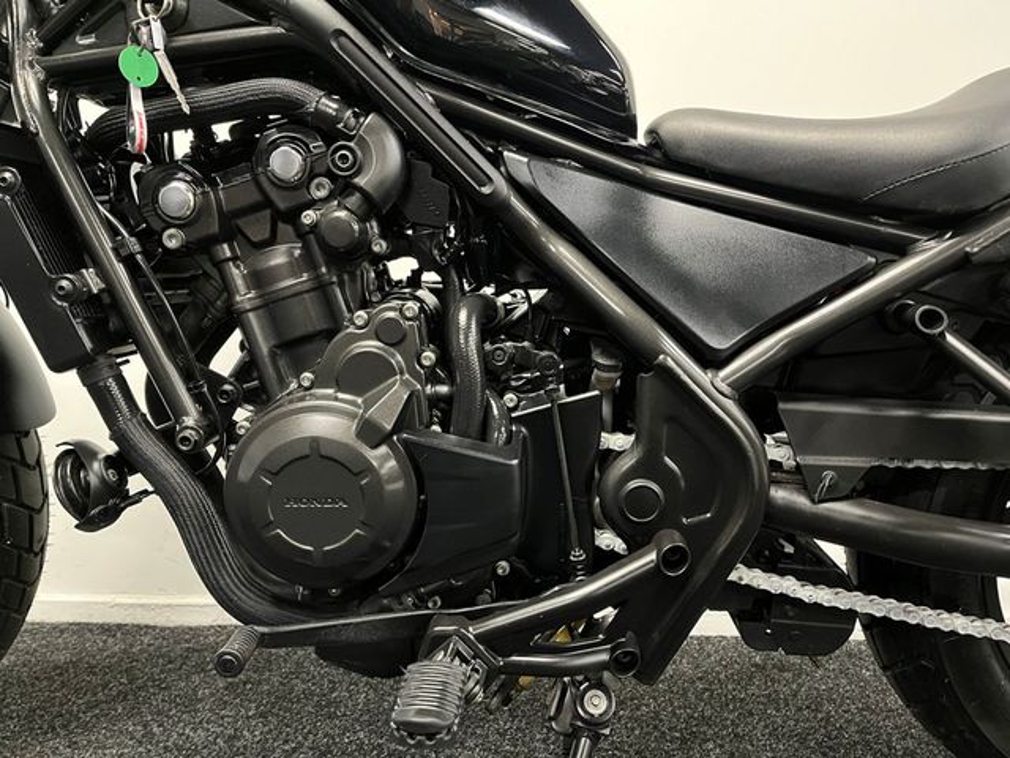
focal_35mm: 26
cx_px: 505
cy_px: 379
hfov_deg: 67.3
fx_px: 759
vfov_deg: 53.1
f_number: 1.6
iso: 640
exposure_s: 1/33
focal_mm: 5.1
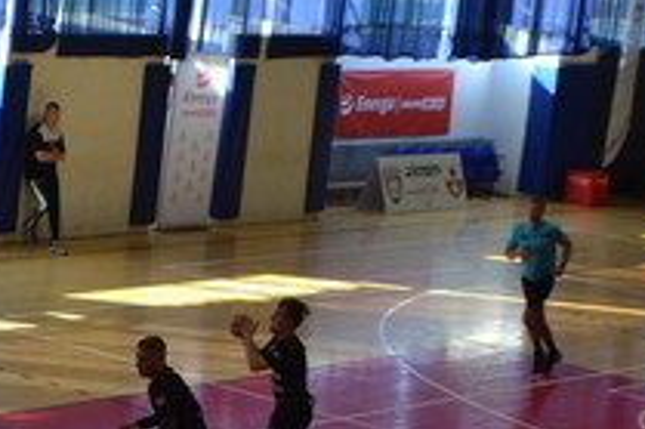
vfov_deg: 9.3
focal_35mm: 147
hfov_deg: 14.0
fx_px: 2632
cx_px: 262
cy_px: 352
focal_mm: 48
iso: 1600
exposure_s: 1/500
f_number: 5.3
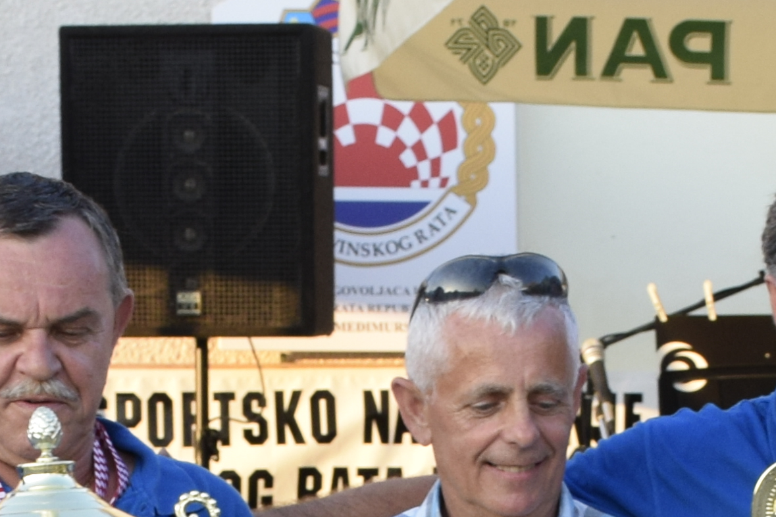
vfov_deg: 7.6
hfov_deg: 11.7
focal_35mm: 176
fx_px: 3784
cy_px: 942
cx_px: 400
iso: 400
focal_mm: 23
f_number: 5.6
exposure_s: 1/125
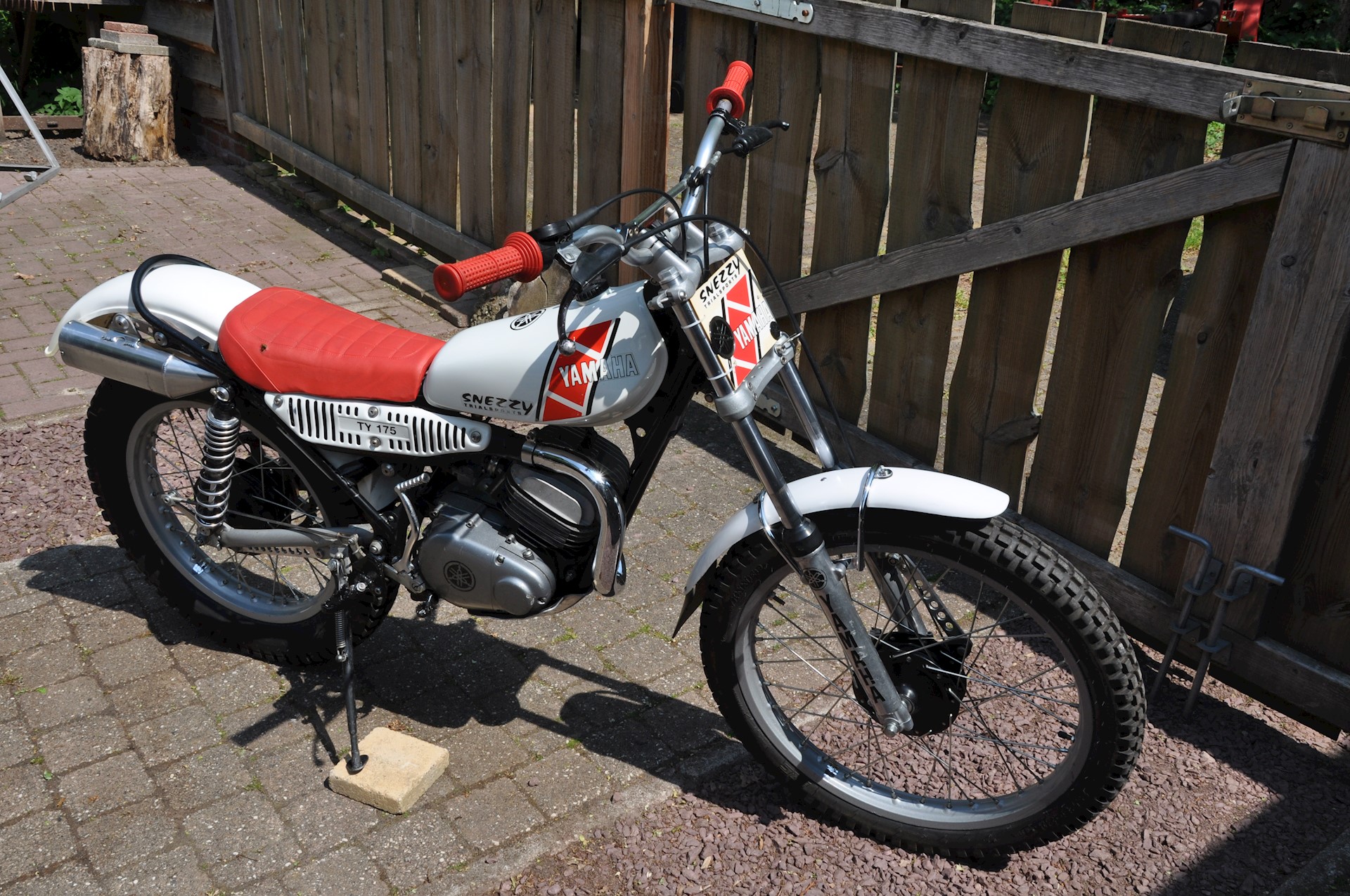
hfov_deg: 57.3
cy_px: 448
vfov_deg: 39.9
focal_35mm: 33
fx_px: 1236
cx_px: 675
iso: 200
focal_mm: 22
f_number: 13
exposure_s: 1/160
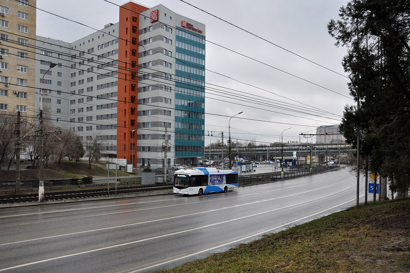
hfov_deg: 59.5
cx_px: 205
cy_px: 136
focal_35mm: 32
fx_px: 359
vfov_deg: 41.7
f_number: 5
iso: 400
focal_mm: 21
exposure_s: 1/200
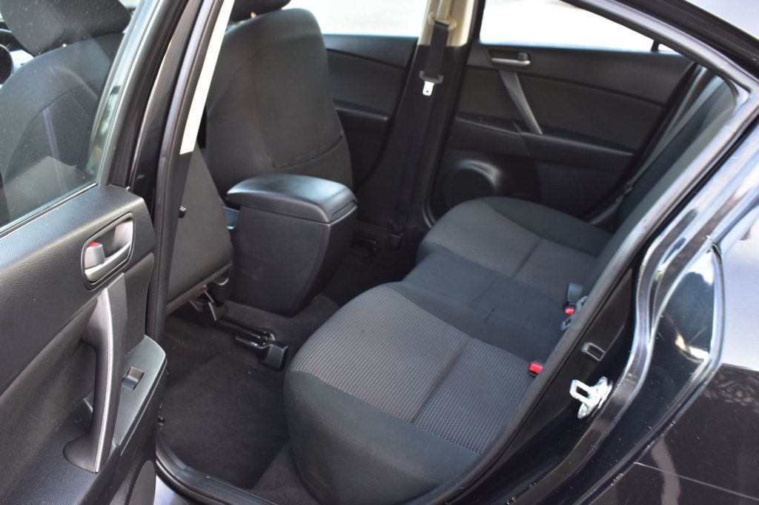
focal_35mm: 36
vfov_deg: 36.8
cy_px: 252
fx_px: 759
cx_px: 380
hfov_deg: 53.1
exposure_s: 1/15
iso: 450
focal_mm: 24
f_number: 6.3
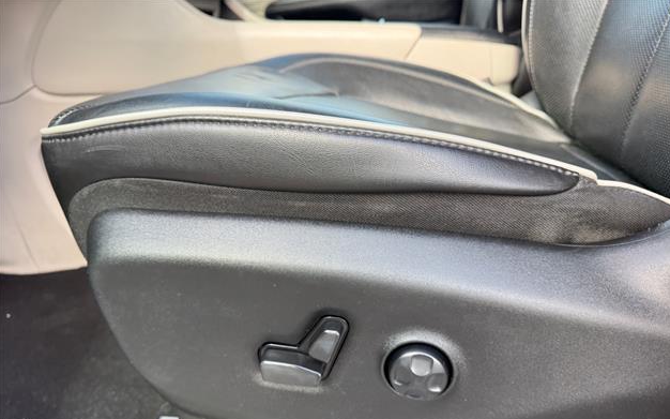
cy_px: 255
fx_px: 475
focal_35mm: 26
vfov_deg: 47.3
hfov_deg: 70.4
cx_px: 339
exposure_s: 1/140
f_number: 1.78
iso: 80
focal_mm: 6.76
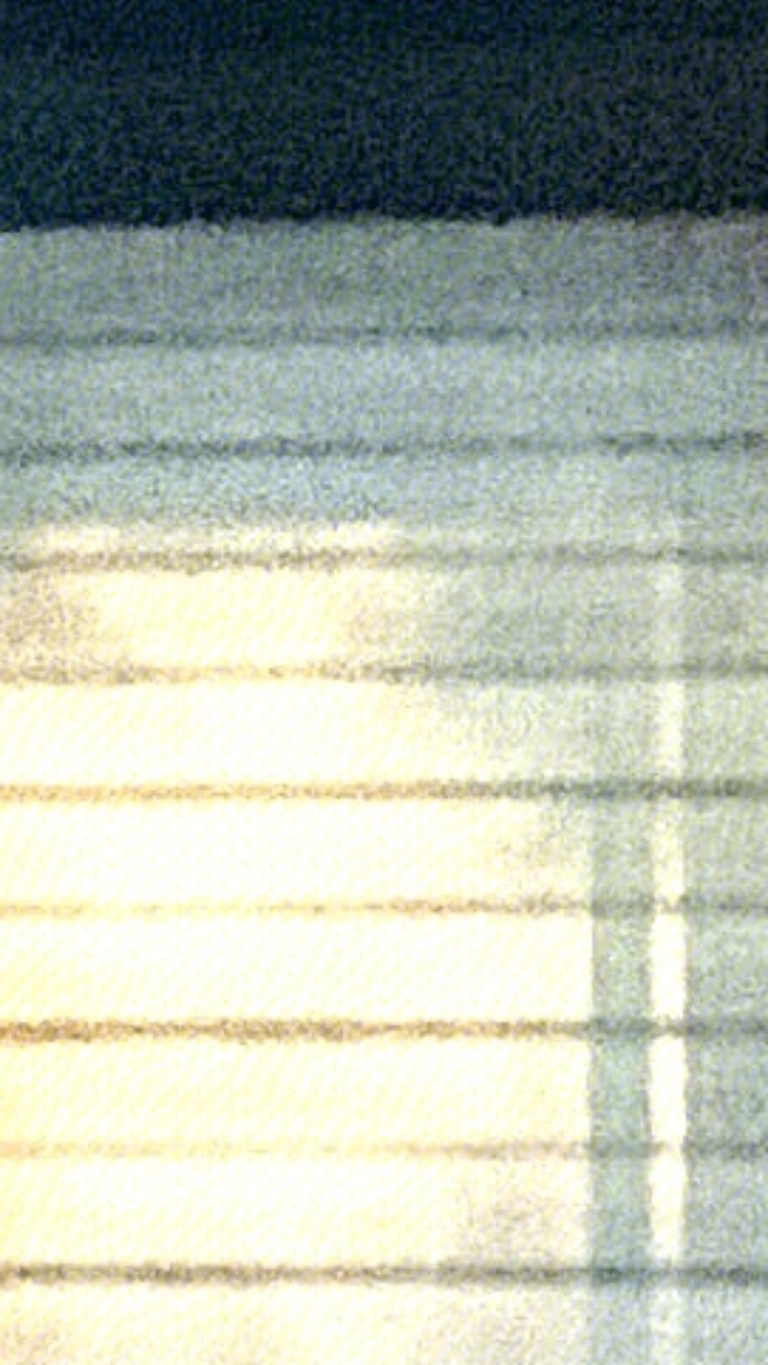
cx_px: 224
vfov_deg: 7.9
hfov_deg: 5.1
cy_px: -2648
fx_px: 8583
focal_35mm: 237
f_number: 1.8
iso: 800
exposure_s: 1/17
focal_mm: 4.25
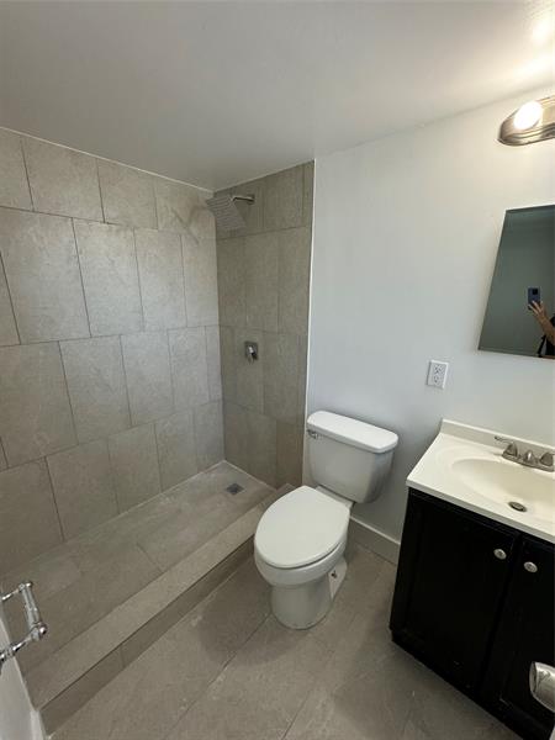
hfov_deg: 85.7
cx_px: 278
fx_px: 299
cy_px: 370
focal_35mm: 14
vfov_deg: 102.1
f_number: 2.2
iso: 250
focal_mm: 2.22
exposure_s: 1/120
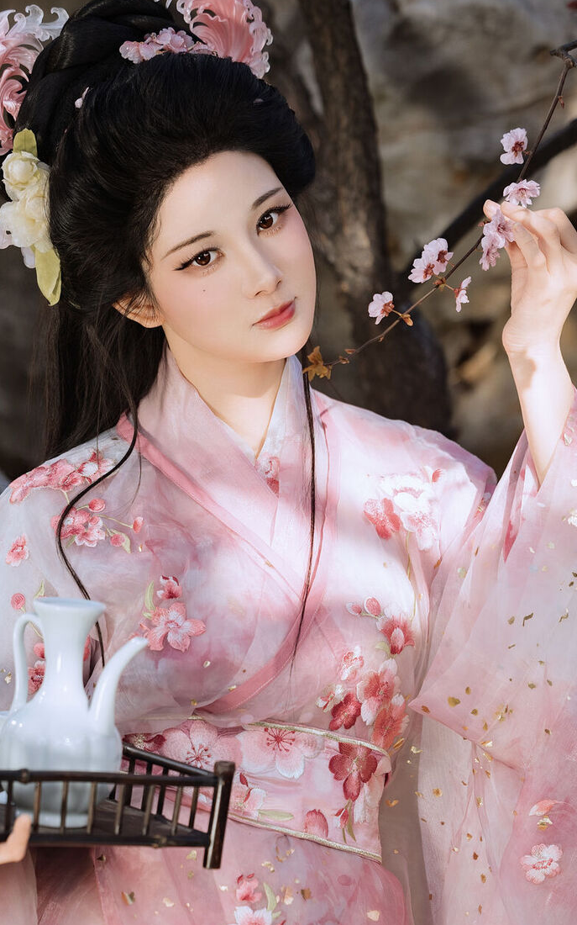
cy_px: 570
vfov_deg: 11.6
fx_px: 4556
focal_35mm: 181
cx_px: 265
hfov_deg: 7.2
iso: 100
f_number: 3.2
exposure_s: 1/640
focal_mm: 124
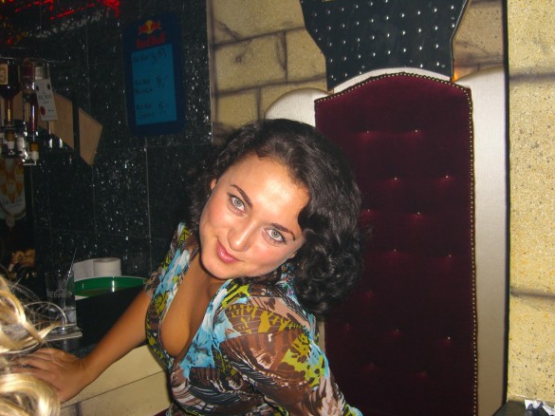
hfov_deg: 47.9
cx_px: 282
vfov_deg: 36.8
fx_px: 625
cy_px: 212
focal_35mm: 39
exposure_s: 1/60
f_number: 2.8
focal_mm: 7.9
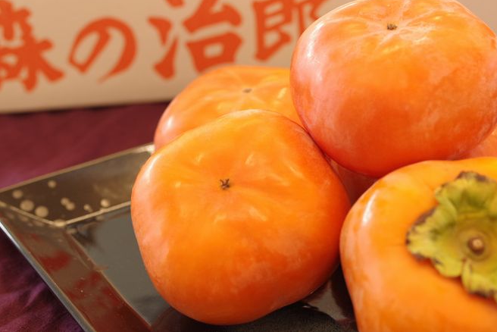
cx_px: 240
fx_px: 1105
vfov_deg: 17.1
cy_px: 156
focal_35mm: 80
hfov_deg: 25.3
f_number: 4.5
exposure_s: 1/100
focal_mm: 50
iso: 800
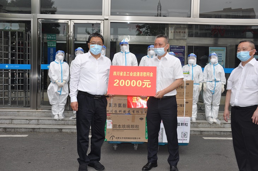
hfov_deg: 55.2
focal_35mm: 34
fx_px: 247
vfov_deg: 38.3
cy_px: 86
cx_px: 129
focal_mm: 23
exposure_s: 1/200
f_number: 7.1
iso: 200
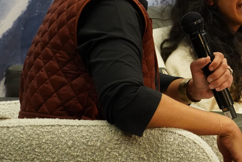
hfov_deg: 6.1
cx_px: 275
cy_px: 14
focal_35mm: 334
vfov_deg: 4.1
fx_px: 2245
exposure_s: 1/100
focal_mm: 135
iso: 6400
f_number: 11
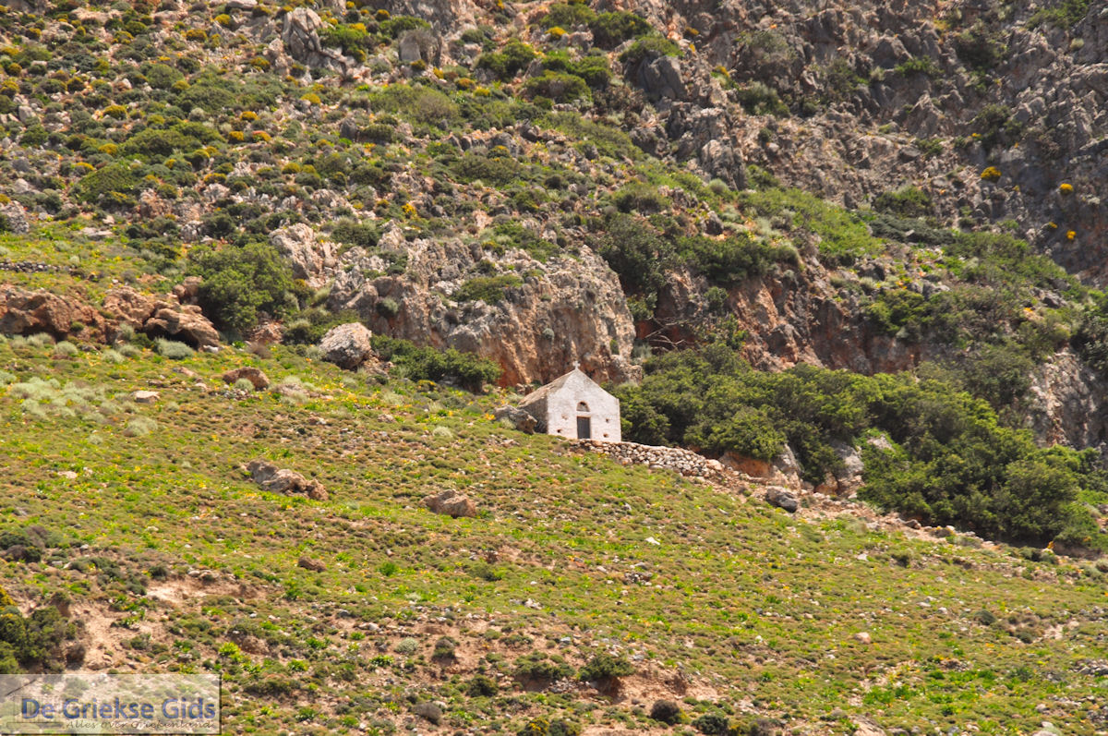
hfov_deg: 6.9
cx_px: 554
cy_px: 368
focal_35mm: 300
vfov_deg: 4.6
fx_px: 9222
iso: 200
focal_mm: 200
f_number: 11
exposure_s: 1/320
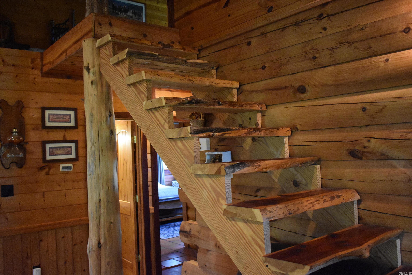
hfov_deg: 59.5
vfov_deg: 41.7
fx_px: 360
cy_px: 138
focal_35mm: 32
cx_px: 206
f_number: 3.8
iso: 5000
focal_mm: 21
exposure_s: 1/125
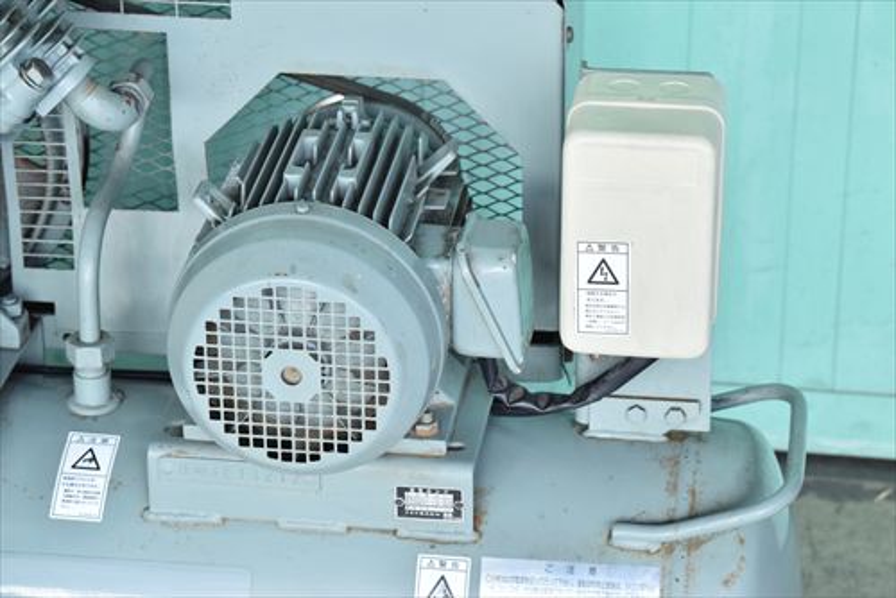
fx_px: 2615
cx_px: 448
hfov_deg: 19.4
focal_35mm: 105
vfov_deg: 13.1
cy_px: 299
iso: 1250
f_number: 6.3
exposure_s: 1/320
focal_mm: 70
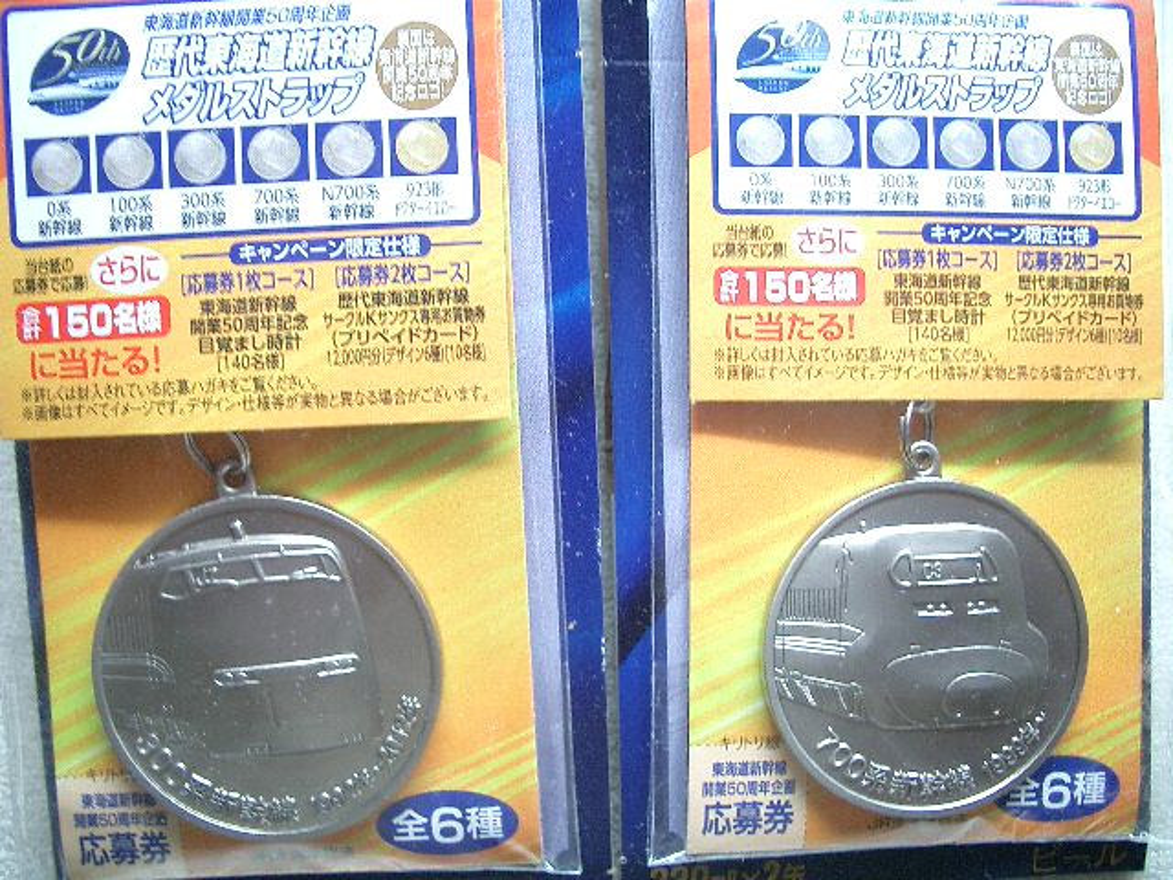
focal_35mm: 35
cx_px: 586
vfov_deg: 40.7
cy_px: 440
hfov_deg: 52.6
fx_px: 1186
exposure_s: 1/25
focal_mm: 5.8
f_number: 2.6
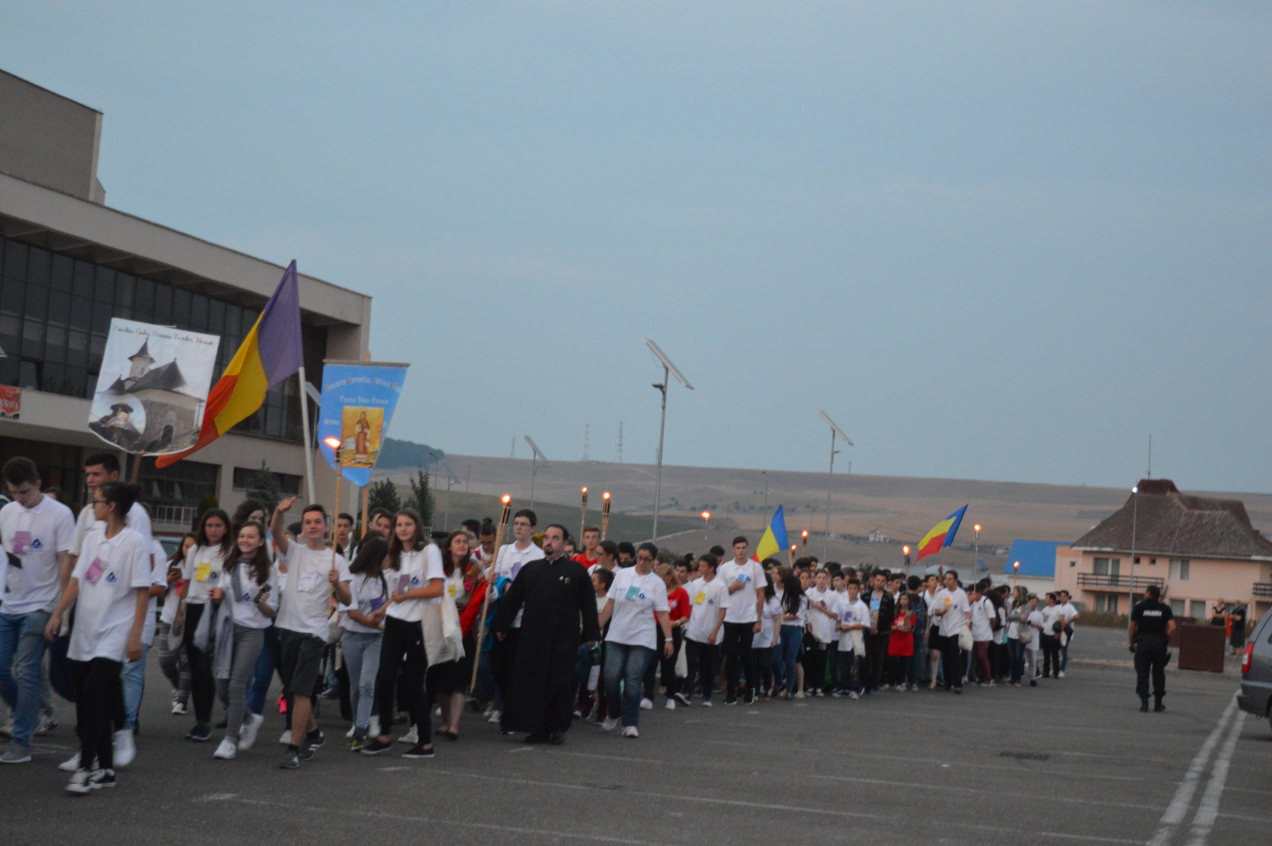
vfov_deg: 22.6
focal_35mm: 60
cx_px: 636
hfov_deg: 33.4
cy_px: 423
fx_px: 2118
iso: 2000
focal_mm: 40
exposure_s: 1/60
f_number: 5
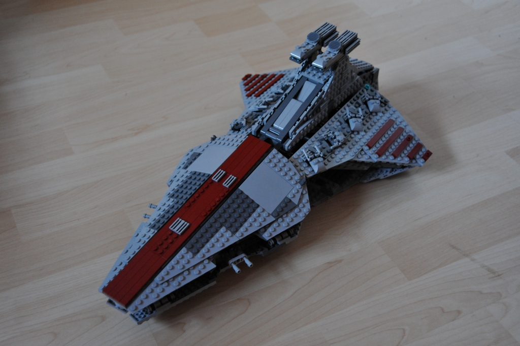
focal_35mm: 48
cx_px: 260
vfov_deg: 28.0
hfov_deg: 41.1
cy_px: 173
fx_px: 693
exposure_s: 1/50
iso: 3200
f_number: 4.5
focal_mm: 48
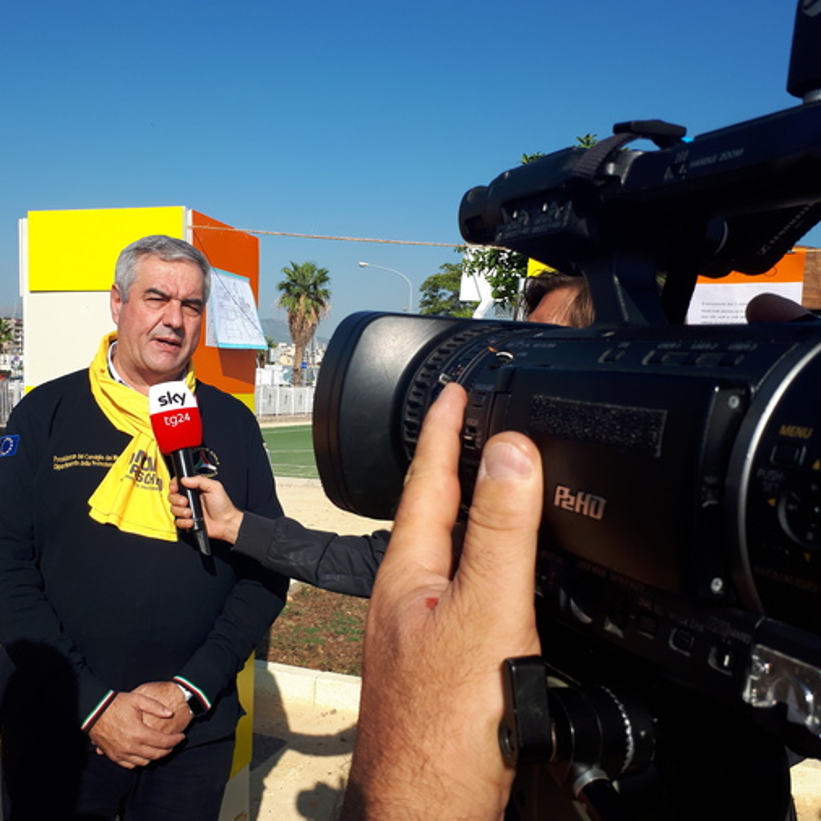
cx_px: 292
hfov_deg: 49.1
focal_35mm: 33
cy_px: 424
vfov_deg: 49.7
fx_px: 885
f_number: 1.9
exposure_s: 1/1815
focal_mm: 3.6
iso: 40
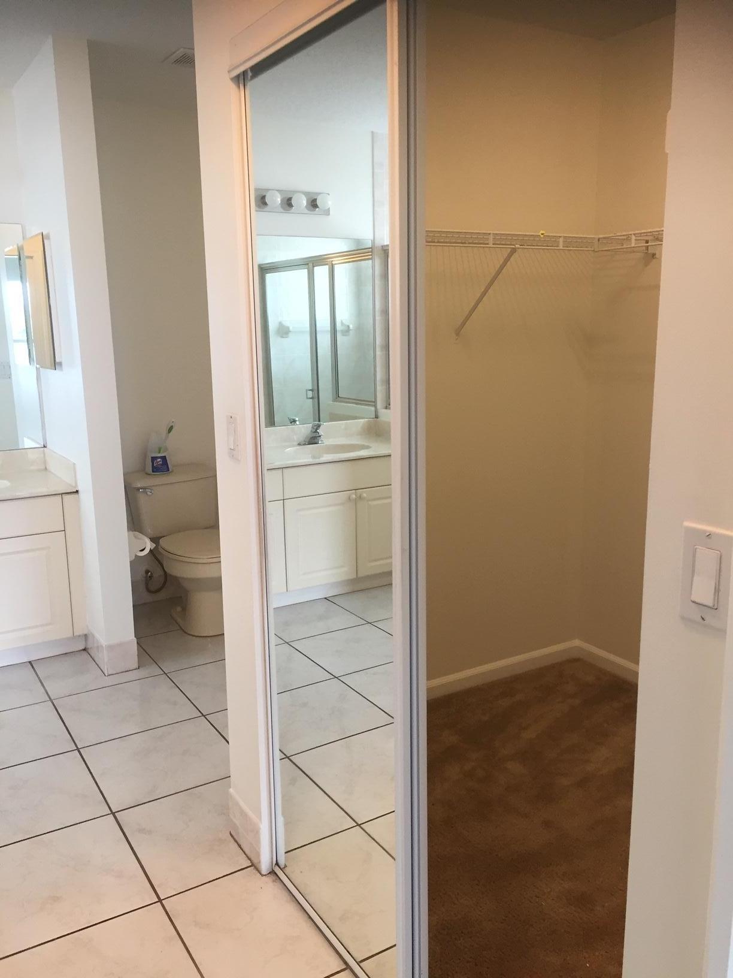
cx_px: 366
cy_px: 489
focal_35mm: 29
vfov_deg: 61.7
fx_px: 819
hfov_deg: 48.2
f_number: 2.2
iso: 100
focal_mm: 4.15
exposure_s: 1/30
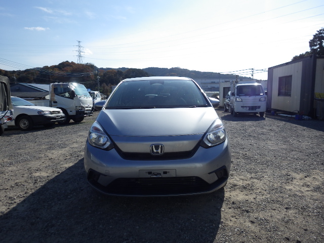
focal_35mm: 25
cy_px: 122
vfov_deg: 54.9
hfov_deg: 69.4
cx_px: 162
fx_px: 234
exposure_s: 1/320
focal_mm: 4.5
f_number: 7.9
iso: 125
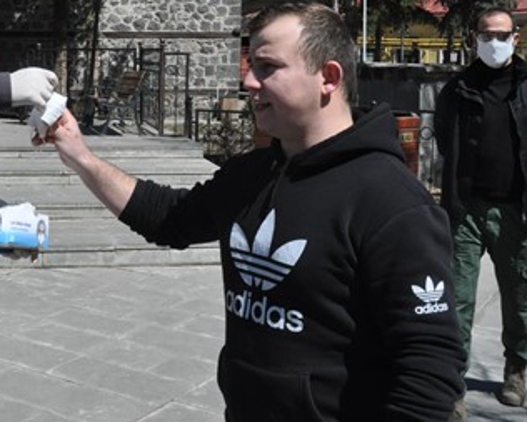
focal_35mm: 52
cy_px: 123
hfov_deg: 35.0
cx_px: 117
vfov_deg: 28.9
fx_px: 811
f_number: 14
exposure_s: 1/800
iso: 800
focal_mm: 18
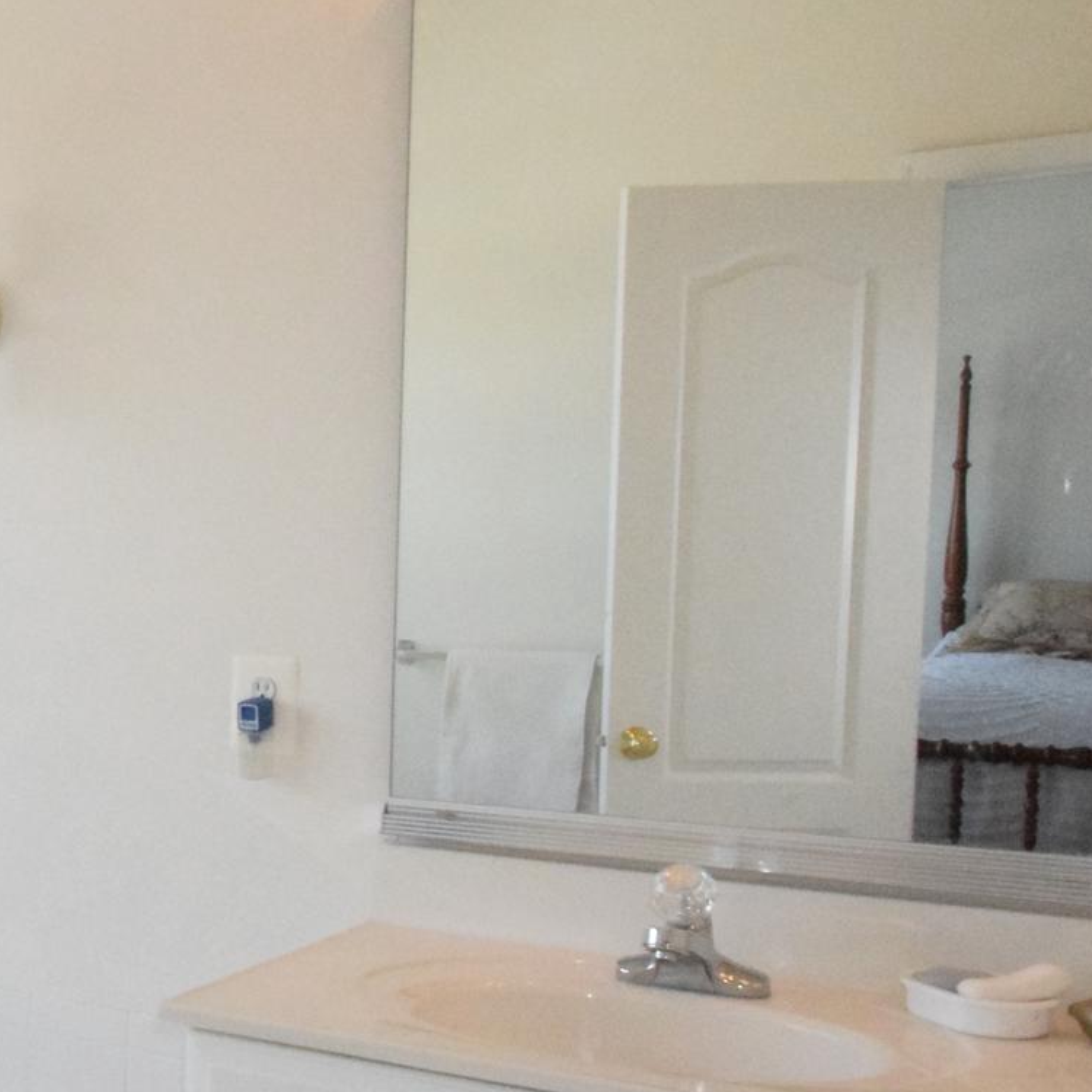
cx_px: -312
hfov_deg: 25.2
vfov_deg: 28.8
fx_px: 2111
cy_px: 735
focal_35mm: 59
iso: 10000
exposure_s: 1/200
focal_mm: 17
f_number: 22
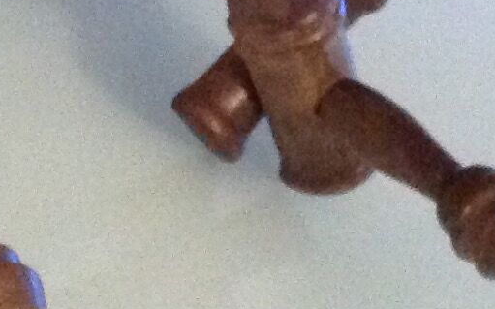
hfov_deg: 10.7
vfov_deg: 6.7
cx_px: -302
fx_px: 2535
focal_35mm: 188
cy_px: -317
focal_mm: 4.28
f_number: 2.4
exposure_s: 1/17
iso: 640
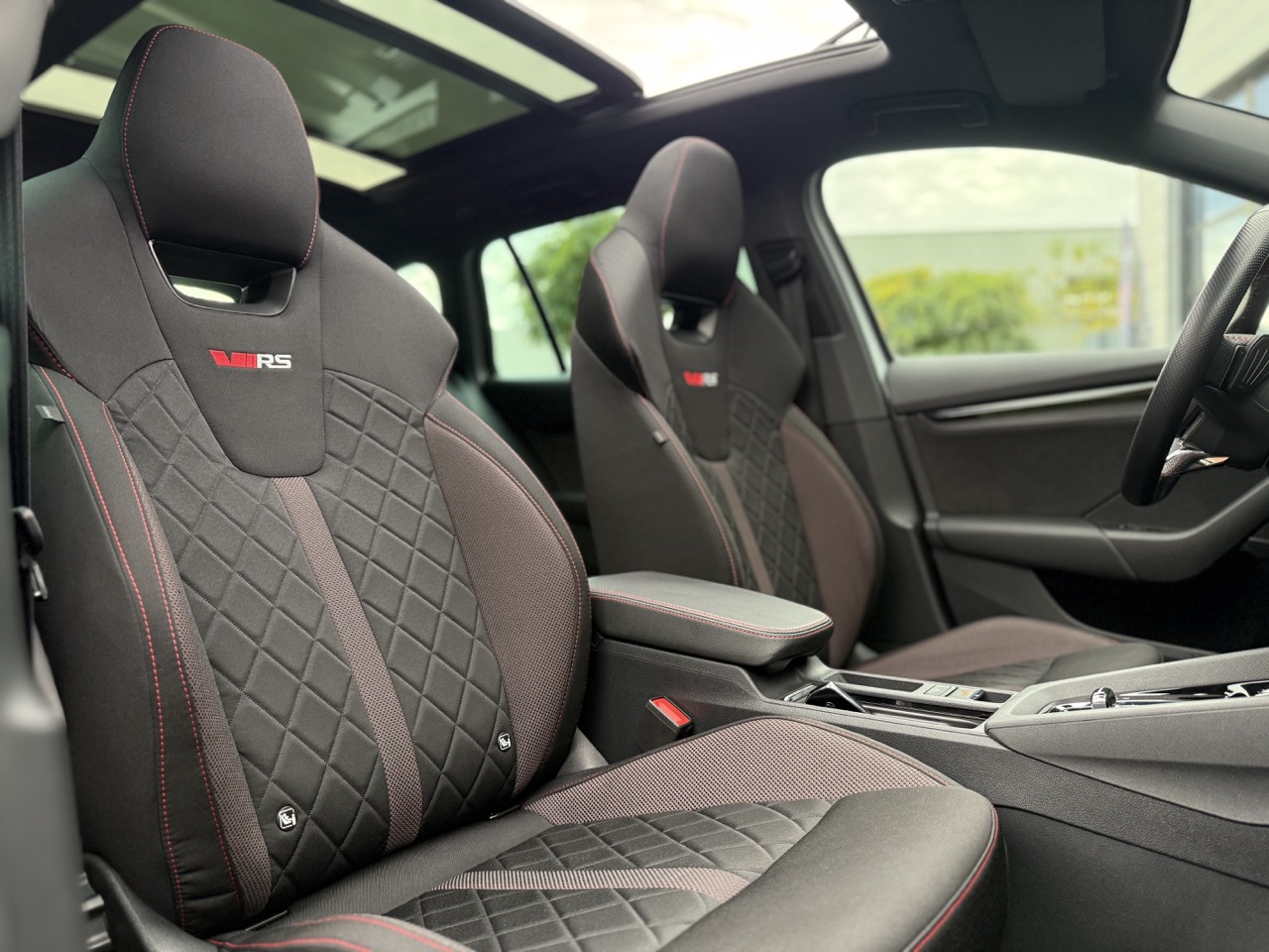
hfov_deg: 71.6
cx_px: 634
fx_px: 880
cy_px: 476
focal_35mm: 24
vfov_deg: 56.8
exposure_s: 1/63
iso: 200
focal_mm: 6.76
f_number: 1.78
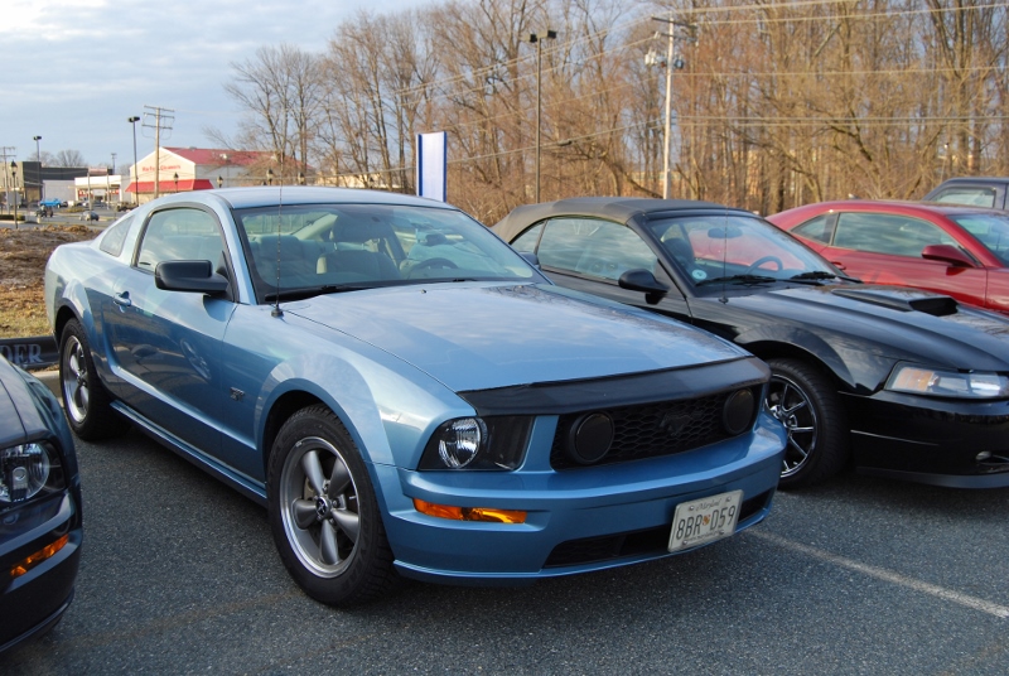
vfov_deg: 37.0
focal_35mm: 36
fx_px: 1010
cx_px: 504
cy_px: 338
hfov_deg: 53.1
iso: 200
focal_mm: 24
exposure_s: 1/160
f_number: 6.3
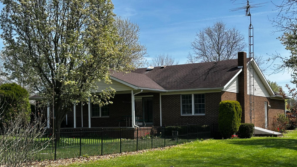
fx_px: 417
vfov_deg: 22.6
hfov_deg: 39.2
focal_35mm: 53
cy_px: 109
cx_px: 148
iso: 64
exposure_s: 1/2028
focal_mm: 6.86
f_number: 1.78
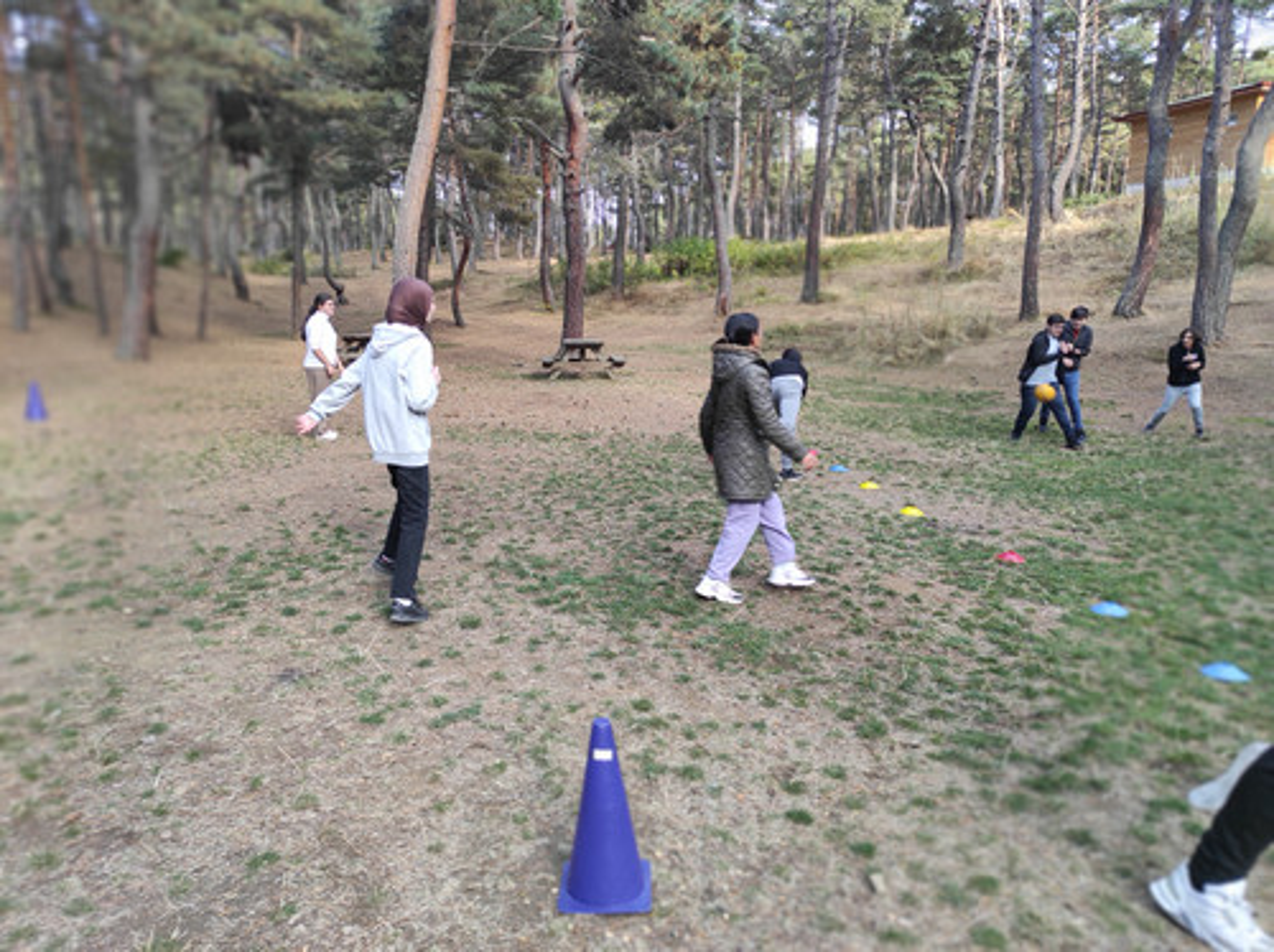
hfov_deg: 69.4
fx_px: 919
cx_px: 637
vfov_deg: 54.8
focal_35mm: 25
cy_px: 476
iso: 100
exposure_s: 1/101
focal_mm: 5.43
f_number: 1.89
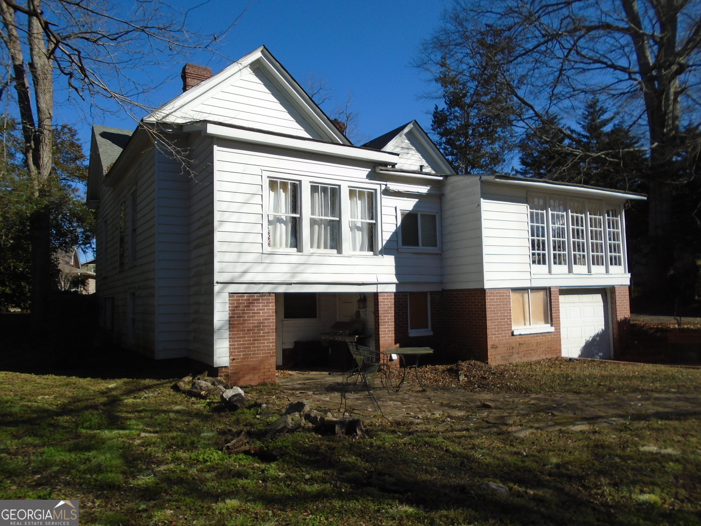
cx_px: 350
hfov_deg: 67.3
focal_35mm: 26
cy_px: 263
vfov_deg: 53.1
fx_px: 527
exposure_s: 1/250
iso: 100
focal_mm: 4.6
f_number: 8
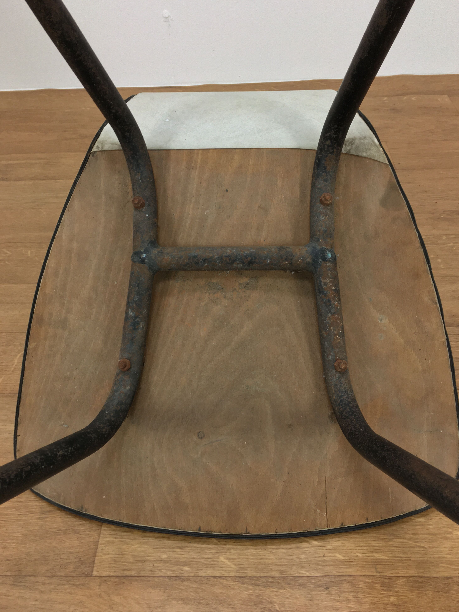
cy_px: 307
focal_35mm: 30
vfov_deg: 60.0
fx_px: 530
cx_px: 230
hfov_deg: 46.8
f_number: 2.2
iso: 40
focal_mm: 4.15
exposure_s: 1/30
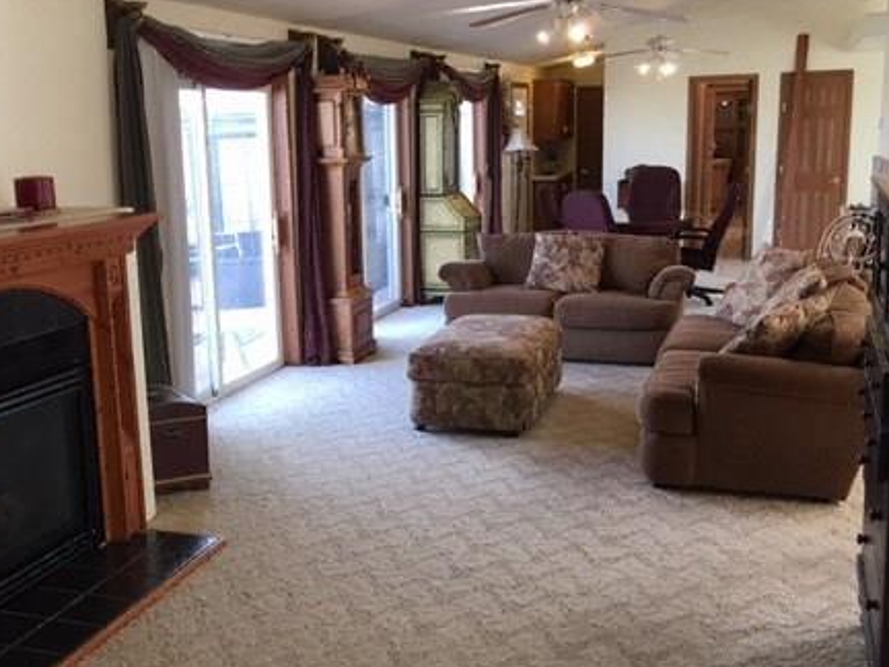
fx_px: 1104
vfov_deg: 33.6
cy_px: 348
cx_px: 337
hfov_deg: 43.5
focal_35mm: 43
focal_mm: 4.15
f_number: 2.2
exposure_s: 1/30
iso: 32
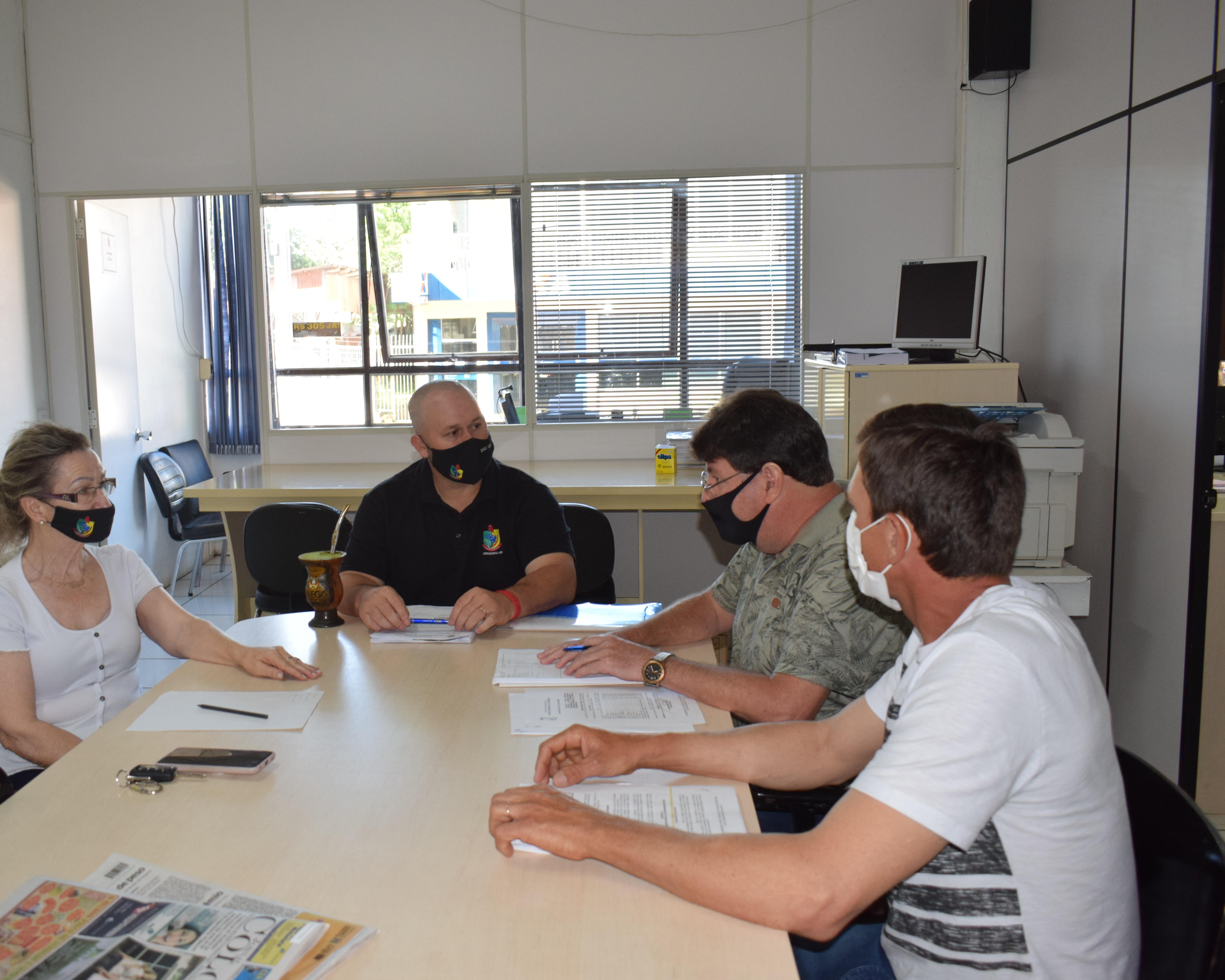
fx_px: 1233
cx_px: 504
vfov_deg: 43.4
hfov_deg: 52.6
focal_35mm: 34
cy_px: 491
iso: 800
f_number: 5
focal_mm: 20
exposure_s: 1/100
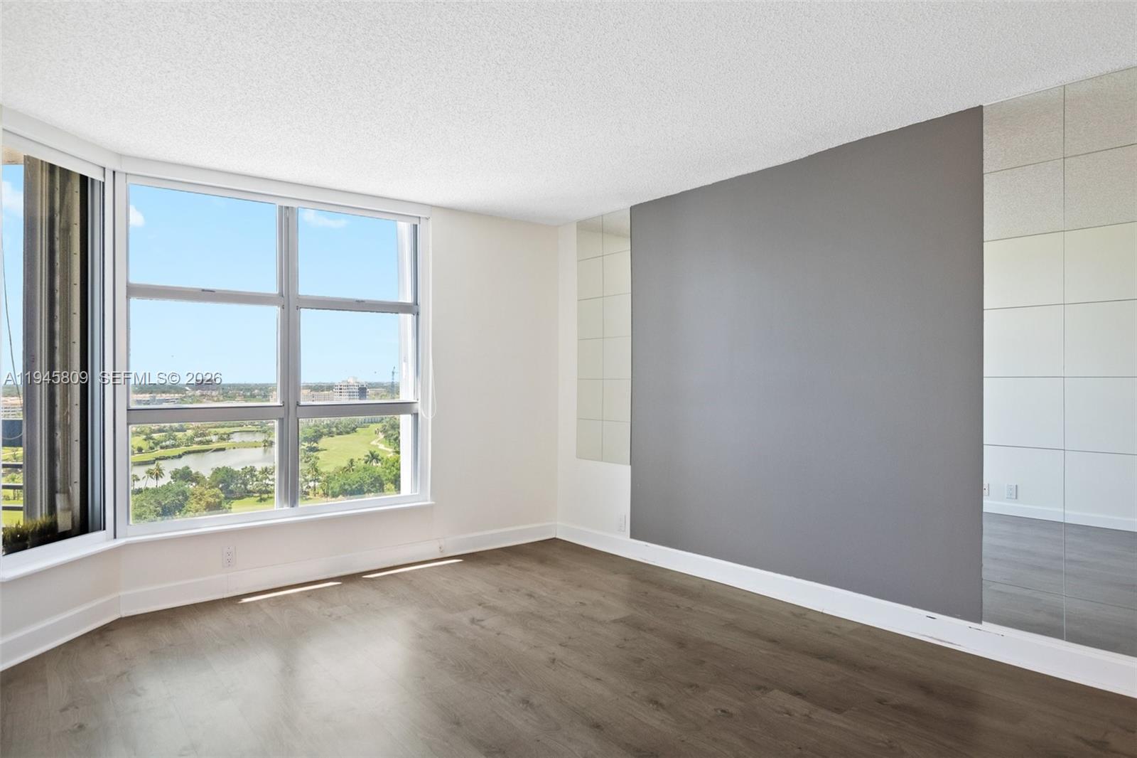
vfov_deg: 59.5
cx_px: 568
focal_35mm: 21
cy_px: 379
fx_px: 663
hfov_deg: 81.2
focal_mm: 14
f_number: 8
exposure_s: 1/20
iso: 450
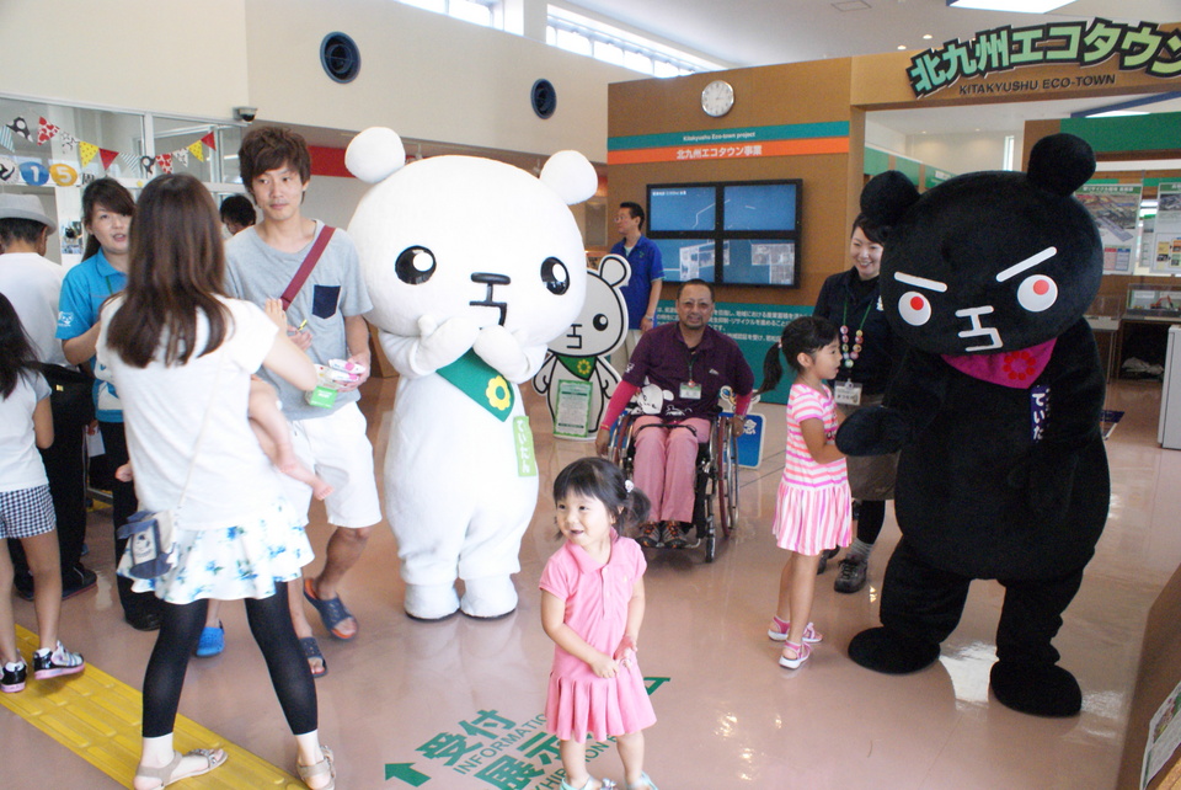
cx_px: 590
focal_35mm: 27
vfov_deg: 48.0
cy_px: 395
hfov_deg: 67.3
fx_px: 887
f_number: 8
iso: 1600
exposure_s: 1/60
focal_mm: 18
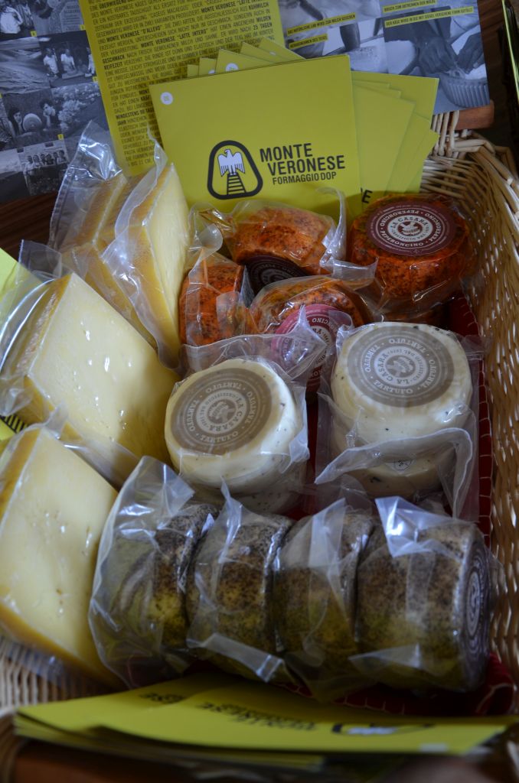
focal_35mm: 36
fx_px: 782
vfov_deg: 53.2
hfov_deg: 36.7
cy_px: 392
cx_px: 260
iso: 320
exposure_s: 1/40
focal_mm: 24
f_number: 3.8
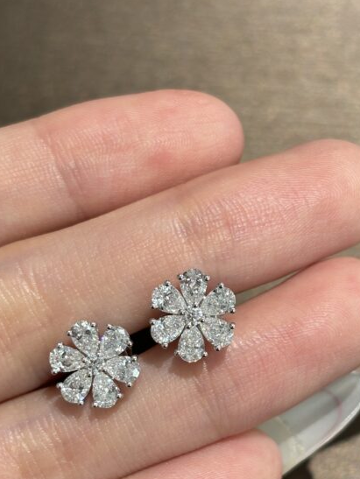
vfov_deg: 25.5
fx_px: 1053
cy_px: 317
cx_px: 170
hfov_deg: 19.4
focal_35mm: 76
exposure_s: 1/100
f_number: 1.6
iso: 25
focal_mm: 5.96
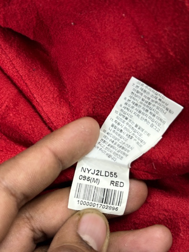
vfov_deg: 39.7
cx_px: 94
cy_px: 126
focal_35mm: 48
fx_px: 349
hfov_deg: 30.3
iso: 50
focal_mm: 6.76
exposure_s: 1/50
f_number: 1.78
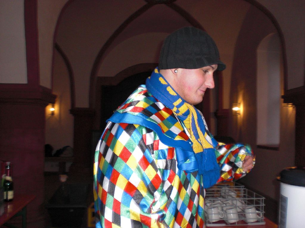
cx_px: 152
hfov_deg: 49.0
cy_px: 114
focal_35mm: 38
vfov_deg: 37.7
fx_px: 335
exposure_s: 1/60
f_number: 3.1
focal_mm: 6.3
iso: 200
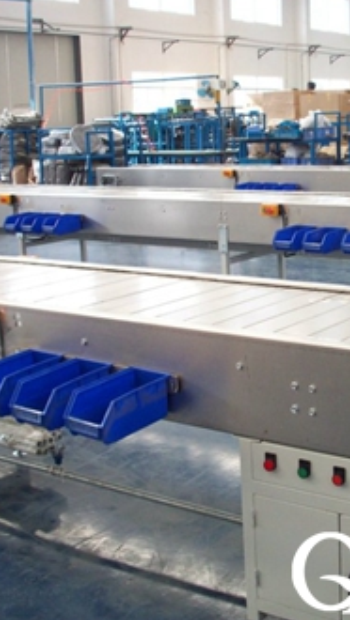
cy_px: 312
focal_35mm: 55
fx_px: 906
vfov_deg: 37.8
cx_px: 263
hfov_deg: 21.7
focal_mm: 6.2
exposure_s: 1/70.2
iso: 80
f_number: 2.8
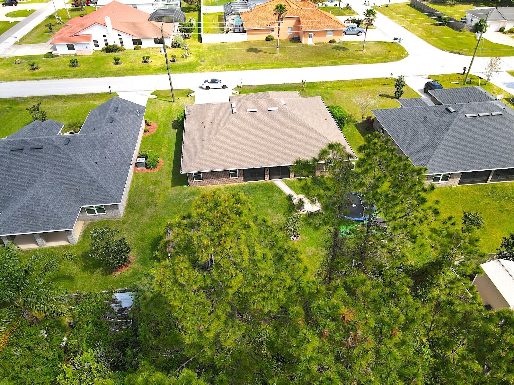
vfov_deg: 56.8
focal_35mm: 24
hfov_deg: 71.6
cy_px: 192
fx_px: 356
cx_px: 257
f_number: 2.8
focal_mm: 4.5
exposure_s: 1/500
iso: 100
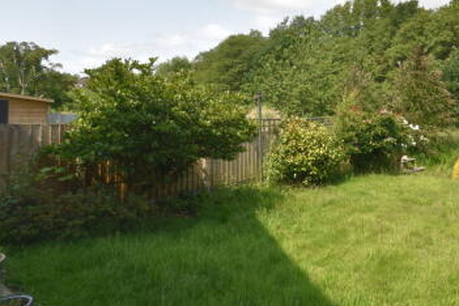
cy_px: 95
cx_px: 375
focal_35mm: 28
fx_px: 357
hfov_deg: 59.7
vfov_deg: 45.5
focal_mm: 10
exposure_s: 1/200
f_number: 8
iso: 100
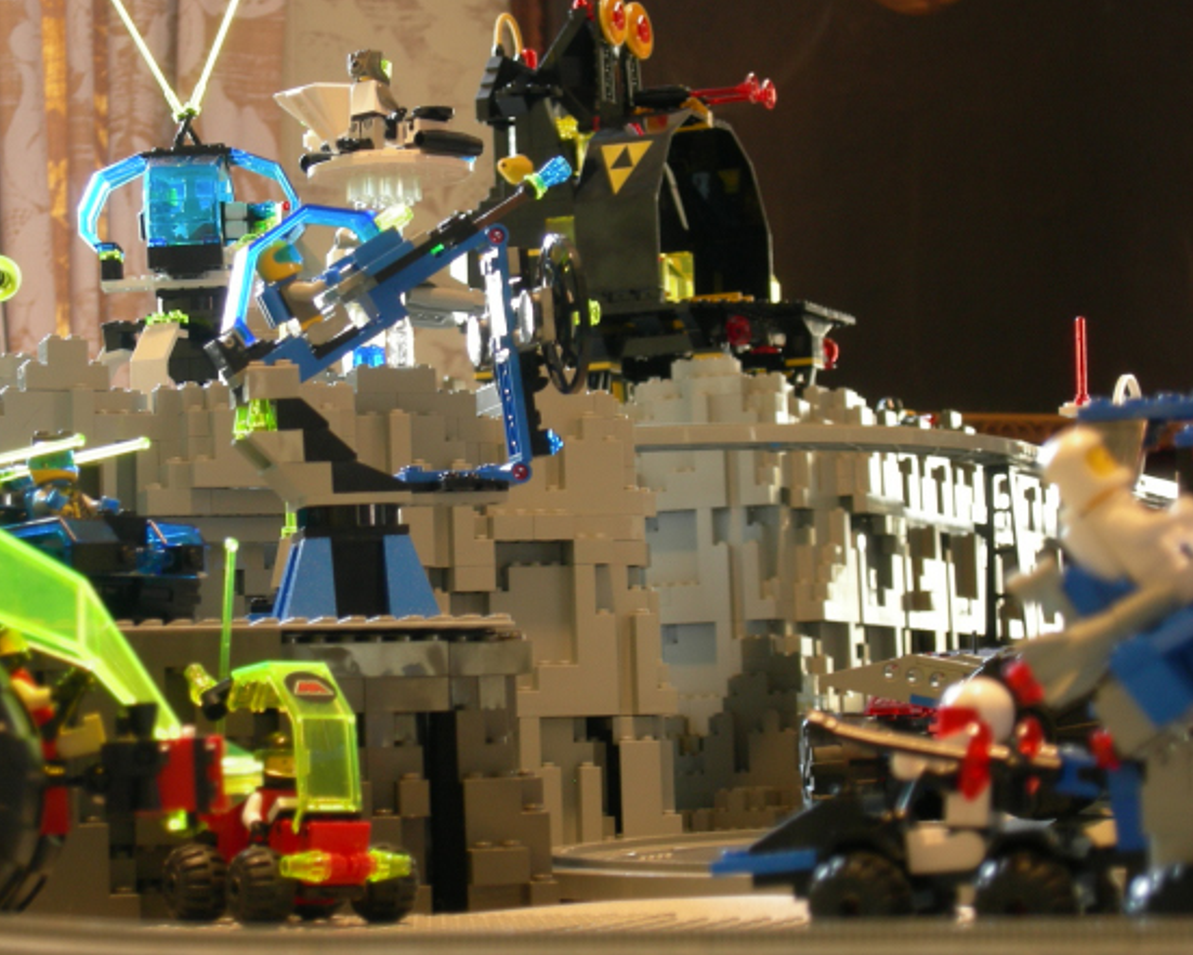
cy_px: 466
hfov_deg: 17.5
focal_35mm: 110
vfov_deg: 14.0
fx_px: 3885
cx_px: 507
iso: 127
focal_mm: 20.2
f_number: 4.4
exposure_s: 1/4.1
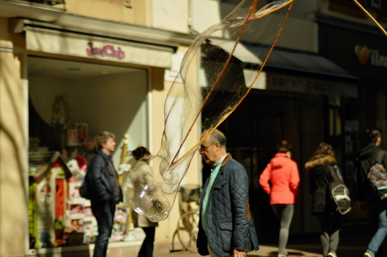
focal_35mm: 105
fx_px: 1127
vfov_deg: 13.0
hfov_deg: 19.5
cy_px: 128
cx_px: 194
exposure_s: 1/3200
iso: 500
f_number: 2.8
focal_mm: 70
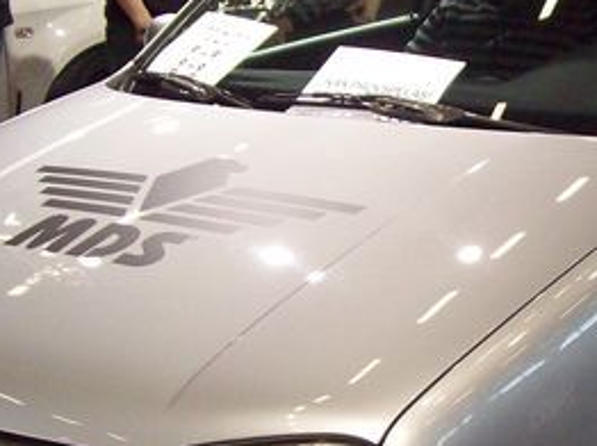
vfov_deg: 16.7
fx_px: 1516
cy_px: 319
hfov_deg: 22.1
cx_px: 435
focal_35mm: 88
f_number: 2.7
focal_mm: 6
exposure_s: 1/120
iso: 200
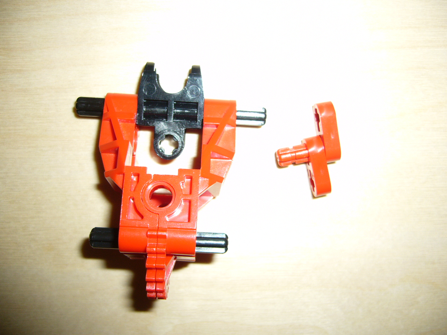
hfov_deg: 52.6
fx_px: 452
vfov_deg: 40.7
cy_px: 168
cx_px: 224
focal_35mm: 35
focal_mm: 5.8
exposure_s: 1/30
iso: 100
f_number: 2.8
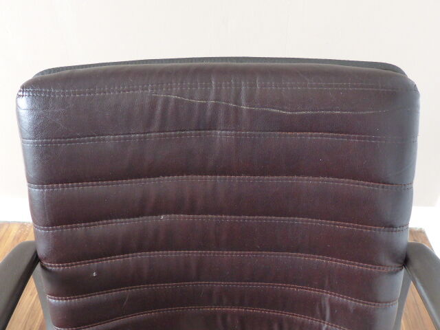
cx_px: 220
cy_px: 165
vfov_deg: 48.2
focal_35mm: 29
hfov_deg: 61.7
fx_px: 369
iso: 400
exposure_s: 1/50
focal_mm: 5.2
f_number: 2.8
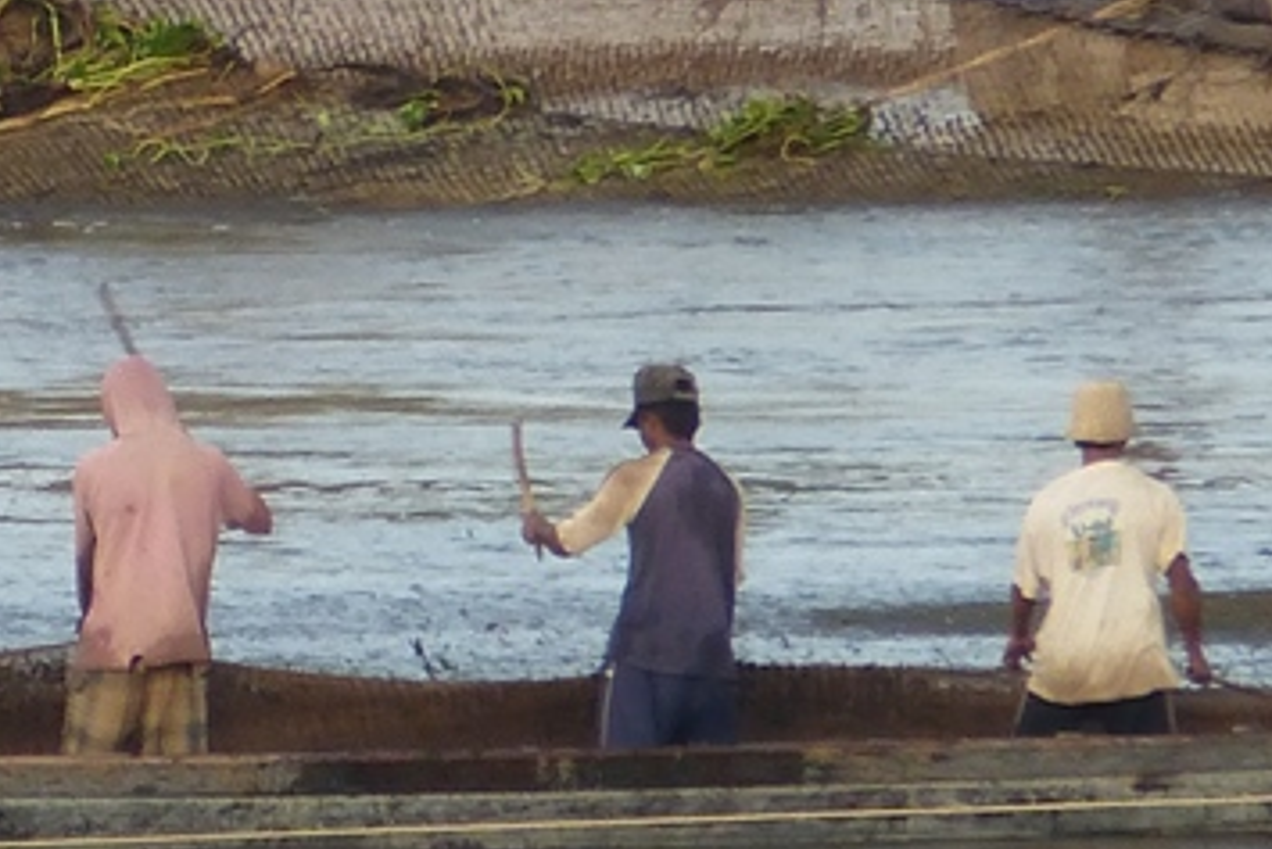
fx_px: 66132
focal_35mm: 1871
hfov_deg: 1.1
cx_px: -159
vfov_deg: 0.7
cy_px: 107
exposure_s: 1/125
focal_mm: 68.8
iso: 125
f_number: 5.9
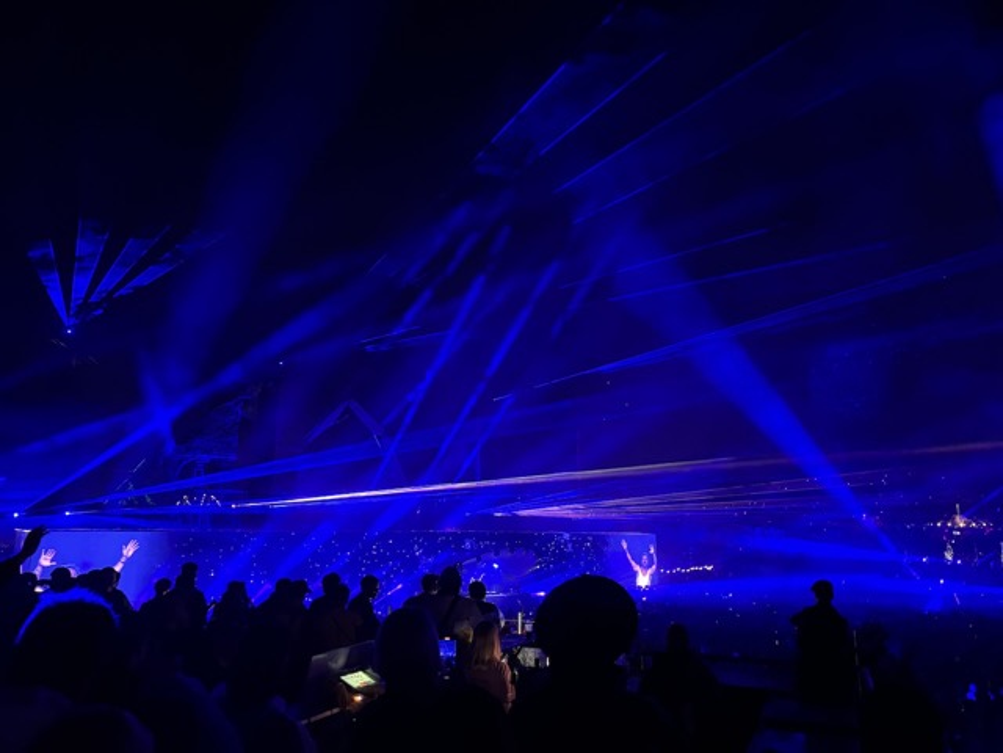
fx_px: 753
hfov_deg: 67.3
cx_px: 502
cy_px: 376
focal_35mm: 26
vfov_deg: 53.1
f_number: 1.6
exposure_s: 1/25
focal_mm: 5.96
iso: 800
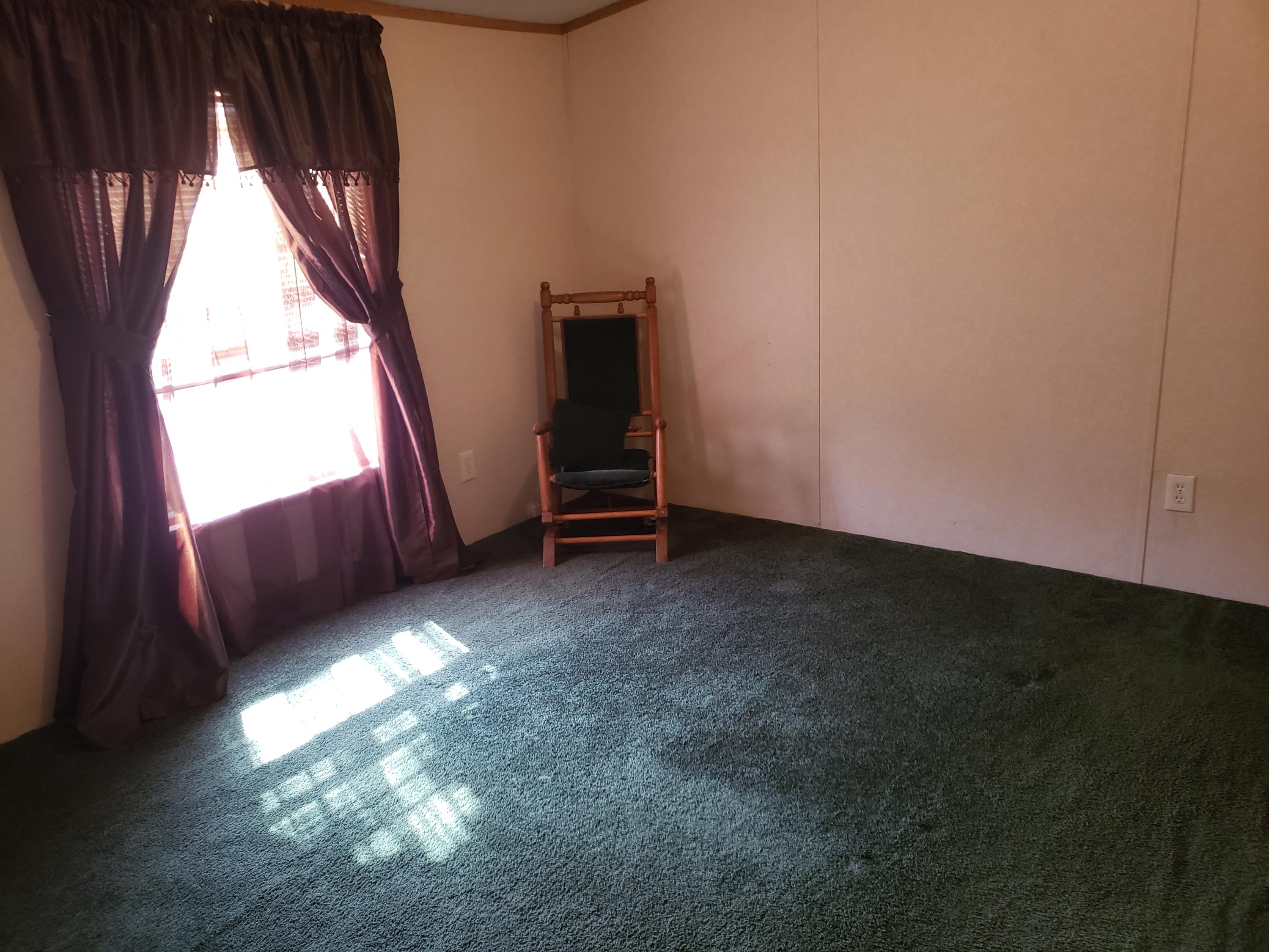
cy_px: 476
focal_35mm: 26
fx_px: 953
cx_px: 634
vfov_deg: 53.1
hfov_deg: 67.3
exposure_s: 1/60
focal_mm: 4.3
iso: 250
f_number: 1.5
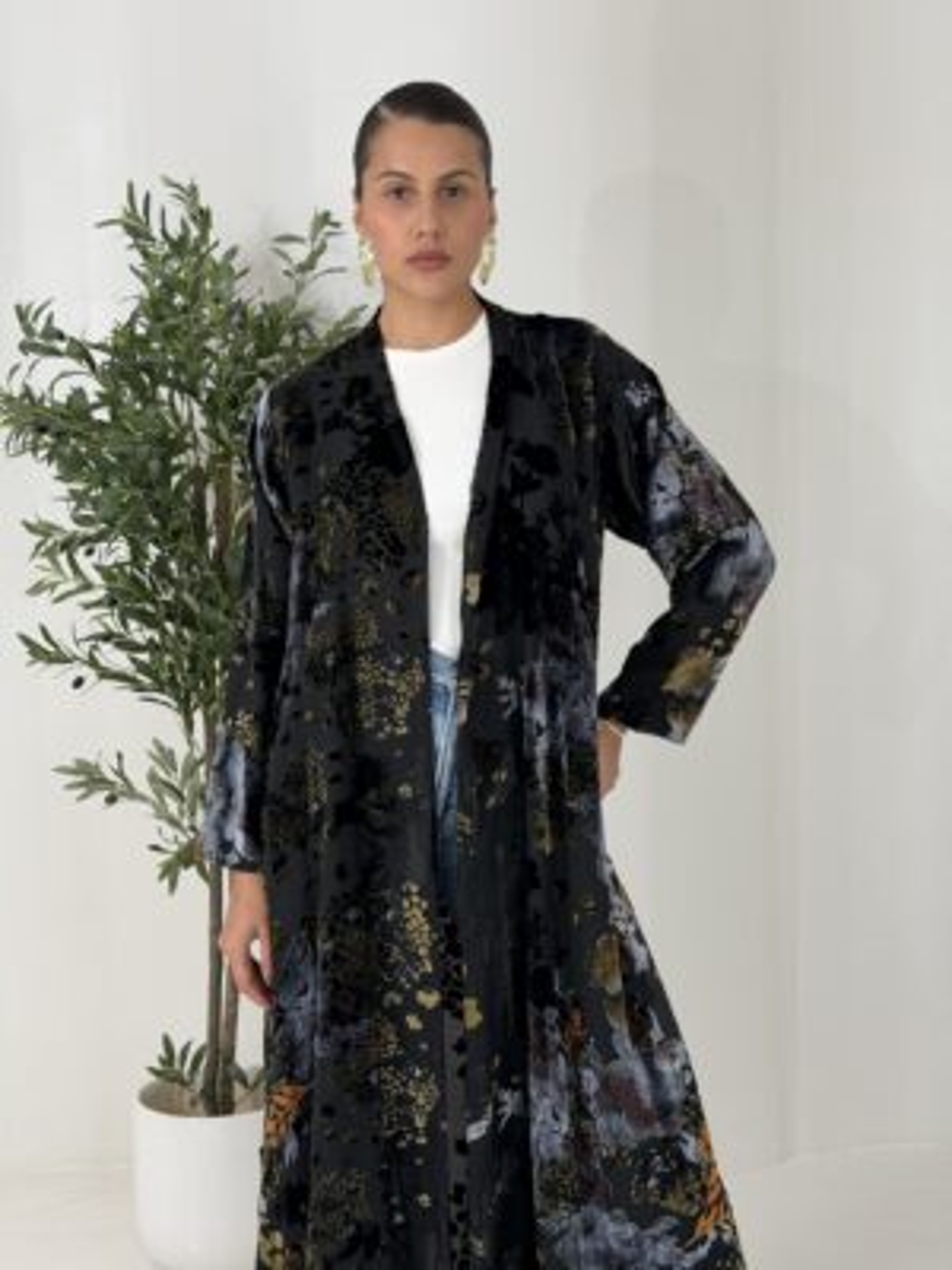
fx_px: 1760
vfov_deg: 39.7
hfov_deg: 30.3
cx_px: 476
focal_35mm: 48
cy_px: 635
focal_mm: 6.76
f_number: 1.78
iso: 64
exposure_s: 1/337
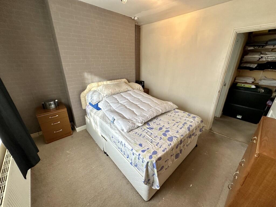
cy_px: 104
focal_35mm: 14
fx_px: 112
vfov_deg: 85.7
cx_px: 138
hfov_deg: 102.1
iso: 125
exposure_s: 1/100
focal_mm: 2.22
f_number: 2.2
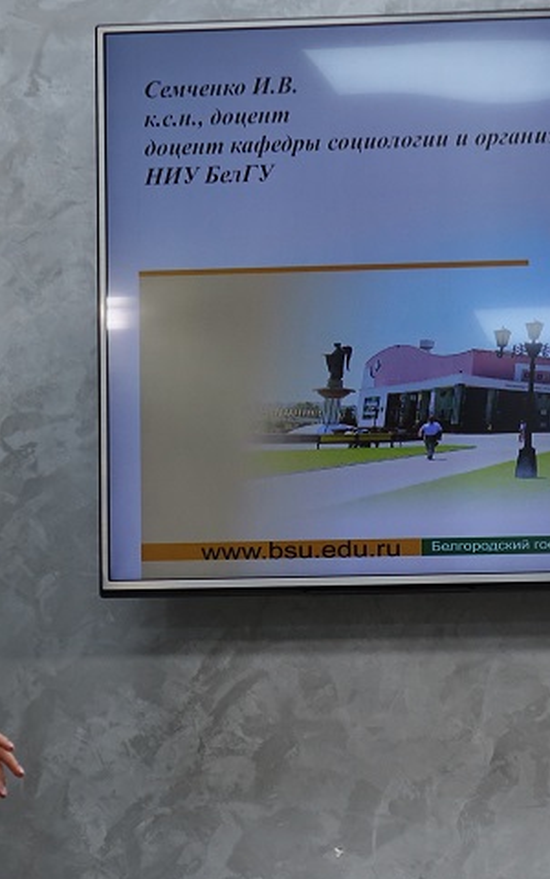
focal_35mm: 204
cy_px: 516
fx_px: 4885
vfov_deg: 10.3
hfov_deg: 6.4
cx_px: 416
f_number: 2.8
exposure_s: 1/100
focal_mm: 35.3
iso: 250
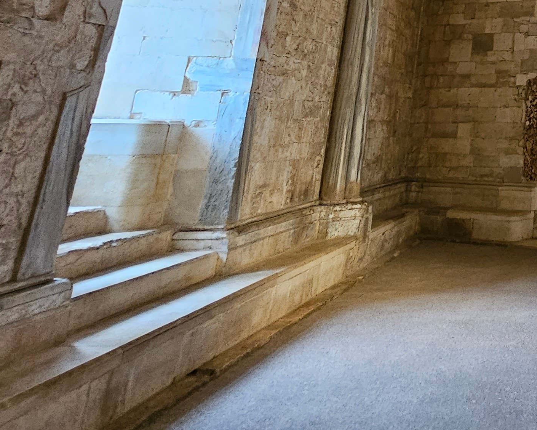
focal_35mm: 36
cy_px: -63
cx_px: 626
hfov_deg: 38.7
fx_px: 572
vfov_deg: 34.5
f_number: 2.2
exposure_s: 1/25
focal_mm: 2.2
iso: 800
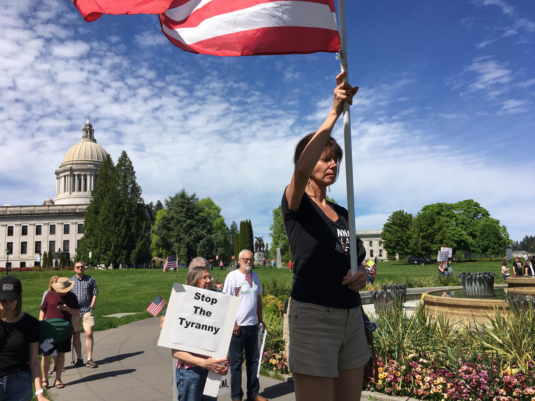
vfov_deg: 48.2
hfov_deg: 61.7
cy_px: 200
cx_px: 268
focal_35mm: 29
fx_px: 448
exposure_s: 1/2331
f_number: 2.2
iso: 25
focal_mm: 4.15
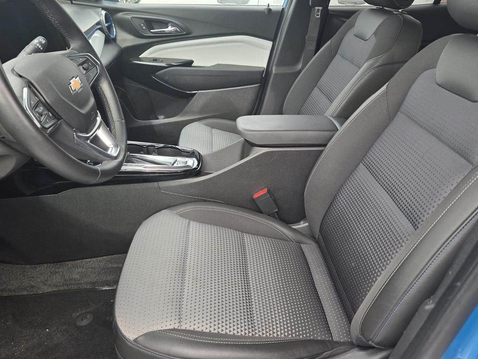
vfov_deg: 52.9
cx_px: 251
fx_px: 359
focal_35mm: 26
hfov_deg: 67.3
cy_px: 158
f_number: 1.8
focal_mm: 5.4
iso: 32
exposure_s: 1/180
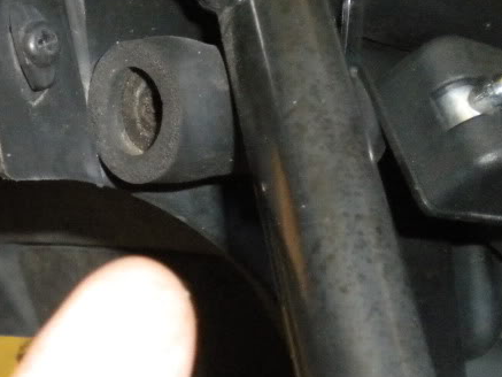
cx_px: 124
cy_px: 226
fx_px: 1189
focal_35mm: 82
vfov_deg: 18.0
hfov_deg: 23.6
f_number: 3.1
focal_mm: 6.3
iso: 800
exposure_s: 1/30
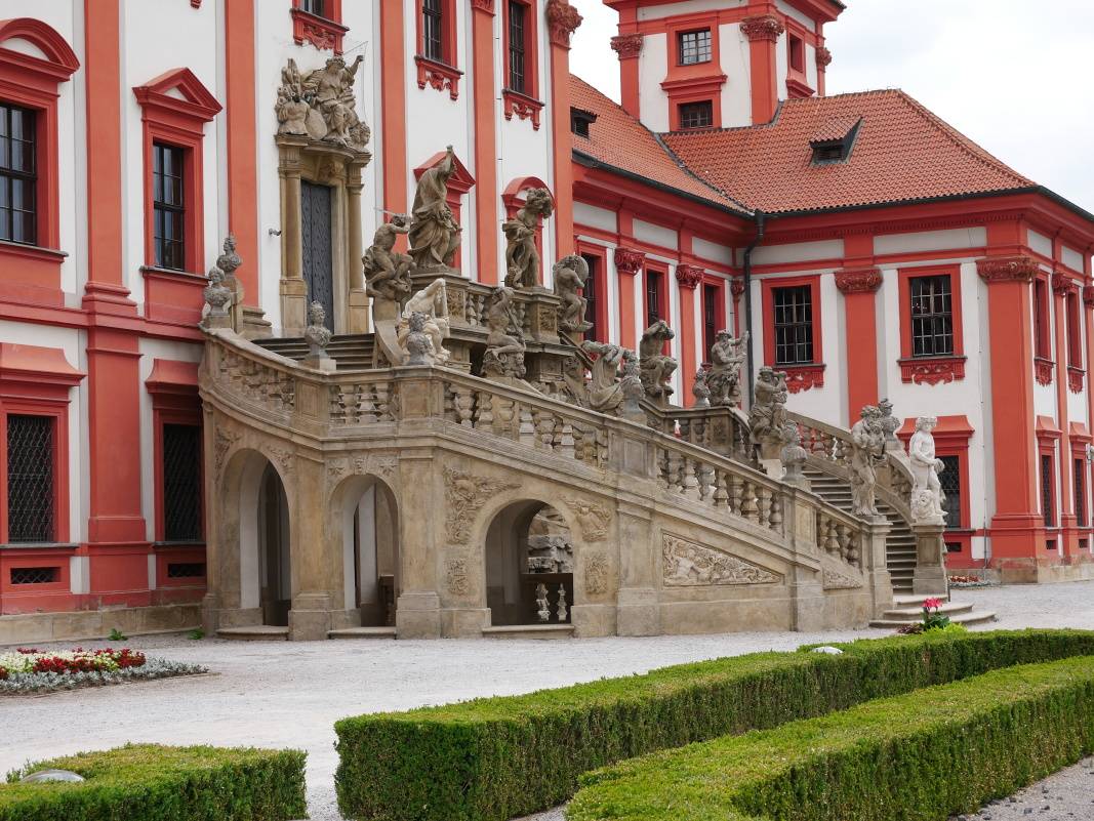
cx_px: 547
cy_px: 410
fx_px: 2213
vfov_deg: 21.0
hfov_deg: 27.8
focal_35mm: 70
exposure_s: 1/200
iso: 200
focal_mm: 35
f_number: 7.1
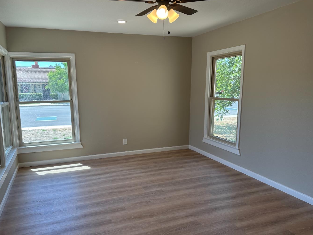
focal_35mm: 27
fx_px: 244
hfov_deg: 65.2
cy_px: 127
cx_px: 145
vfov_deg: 51.3
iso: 80
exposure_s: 1/273
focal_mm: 6.86
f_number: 1.78
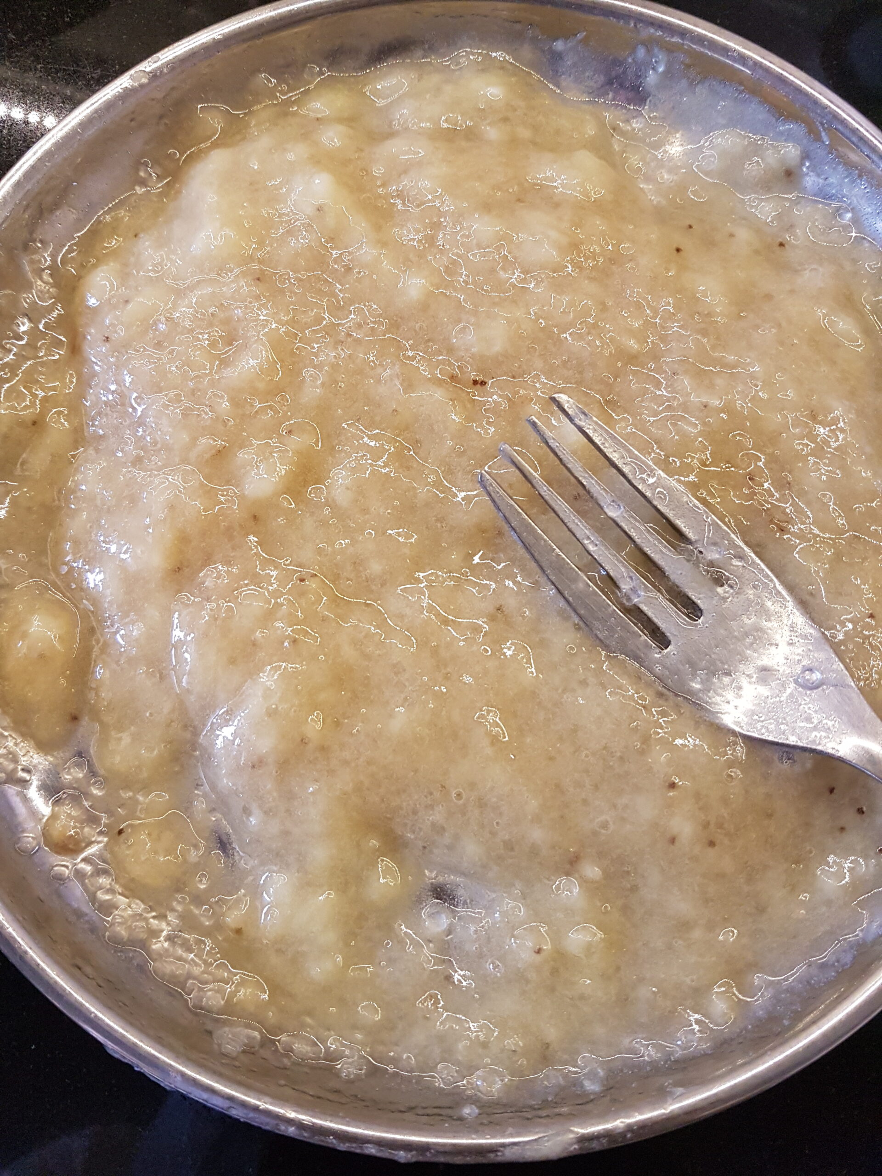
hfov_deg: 53.1
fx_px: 883
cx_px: 441
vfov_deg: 67.3
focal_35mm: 26
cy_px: 588
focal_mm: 4.2
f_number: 1.7
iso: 200
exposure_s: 1/50
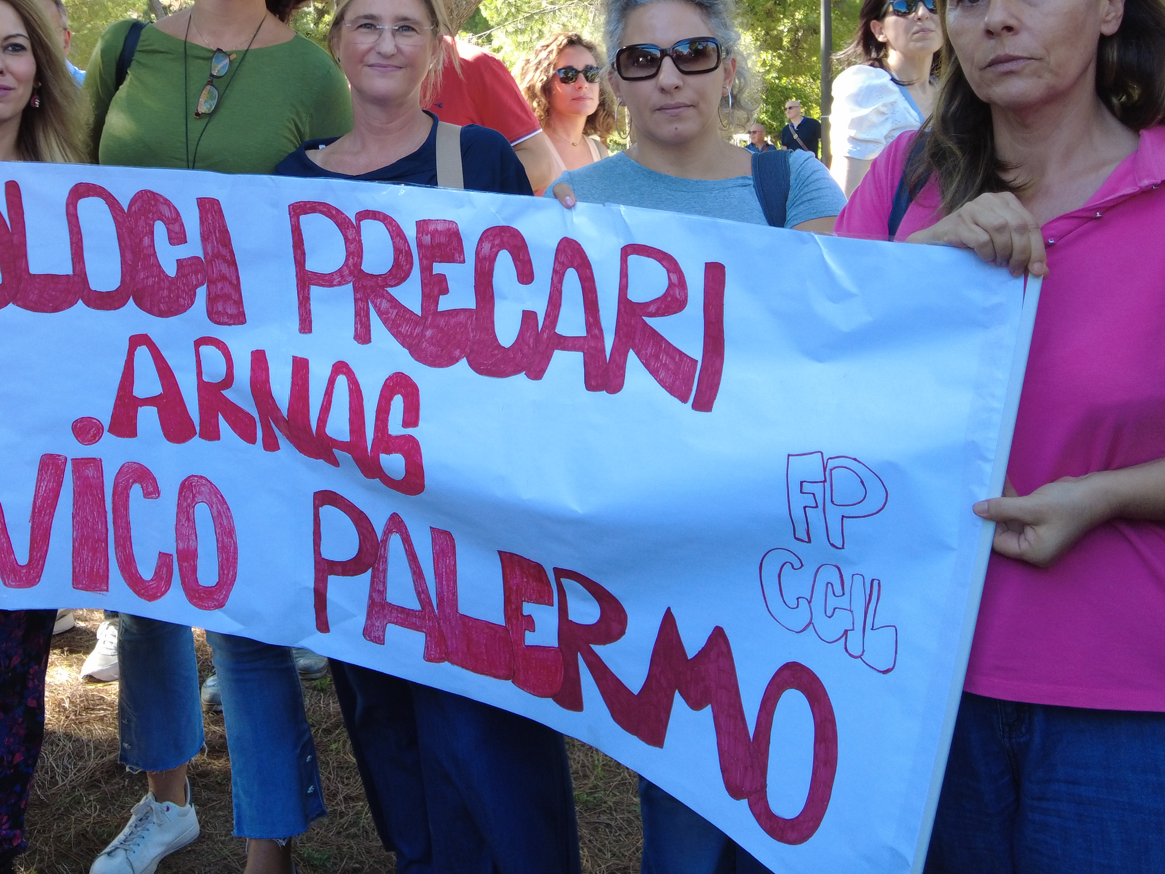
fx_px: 1312
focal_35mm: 39
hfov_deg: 46.7
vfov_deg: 35.2
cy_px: 132
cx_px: 343
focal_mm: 4.4
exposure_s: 1/100
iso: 100
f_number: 1.8
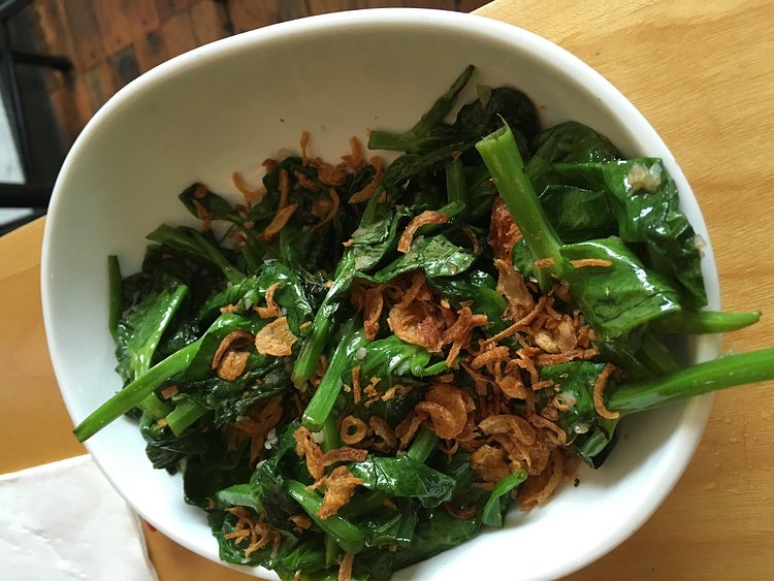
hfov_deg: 61.6
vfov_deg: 48.3
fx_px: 649
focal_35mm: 29
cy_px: 290
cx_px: 387
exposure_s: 1/30
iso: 160
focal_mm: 4.15
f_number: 2.2
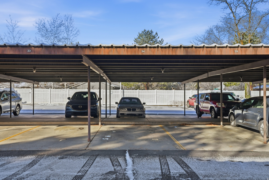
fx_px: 261
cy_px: 90
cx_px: 134
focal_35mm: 35
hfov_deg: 54.4
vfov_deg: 37.8
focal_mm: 35
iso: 250
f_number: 10
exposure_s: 1/5000
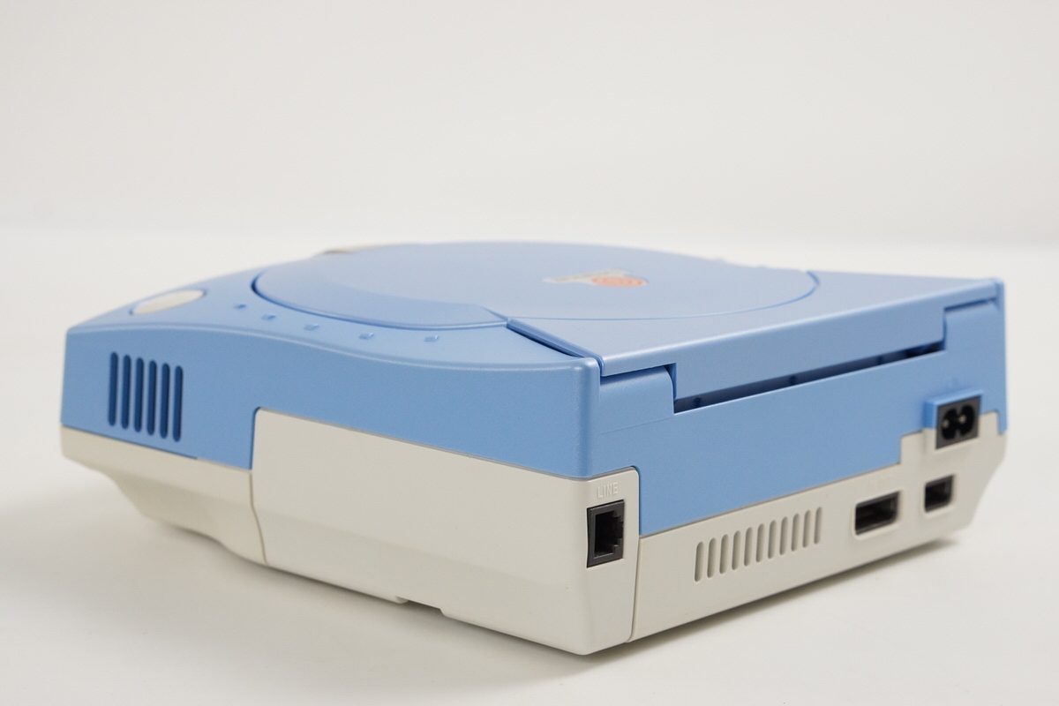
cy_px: 353
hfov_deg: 27.0
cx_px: 530
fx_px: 2206
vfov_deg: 18.2
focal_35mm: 75
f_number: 7.1
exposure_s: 1/80
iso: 800
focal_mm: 50
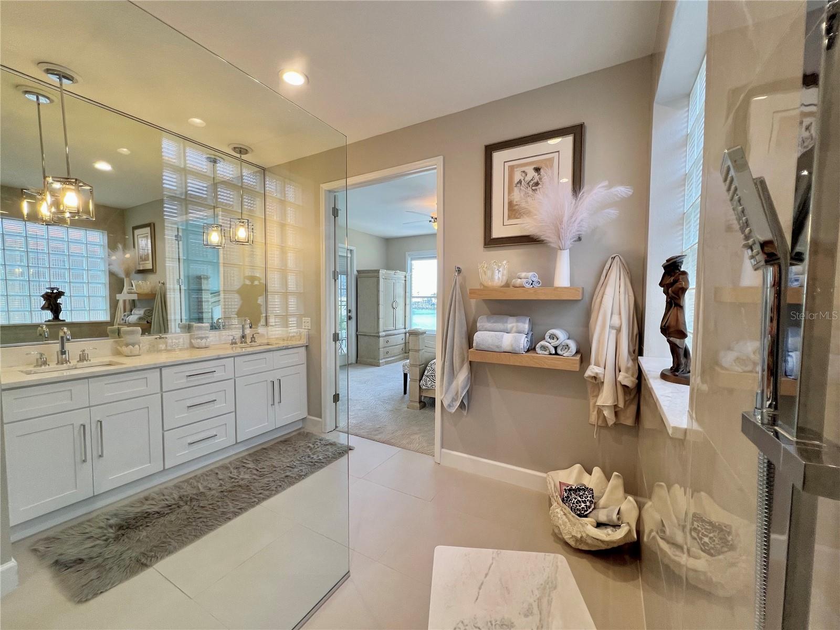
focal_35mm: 13
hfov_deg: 106.2
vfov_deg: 89.9
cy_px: 315
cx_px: 420
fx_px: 315
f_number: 1.8
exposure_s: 1/120
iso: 80
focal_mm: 1.57
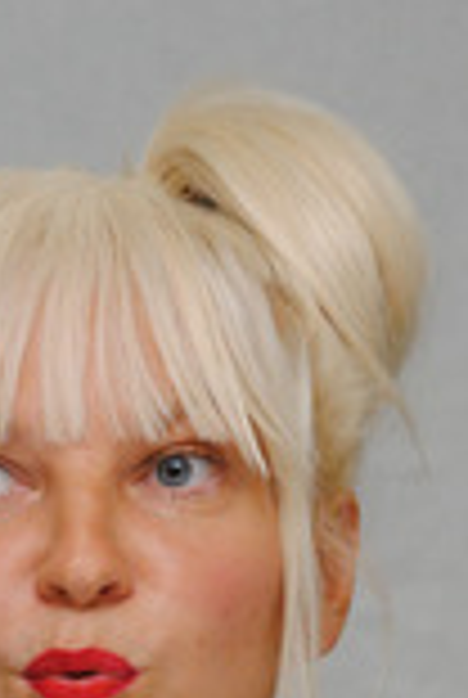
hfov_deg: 3.1
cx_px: 108
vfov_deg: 4.6
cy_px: 739
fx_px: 8735
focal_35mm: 450
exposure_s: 1/160
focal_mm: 116
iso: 1600
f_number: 9
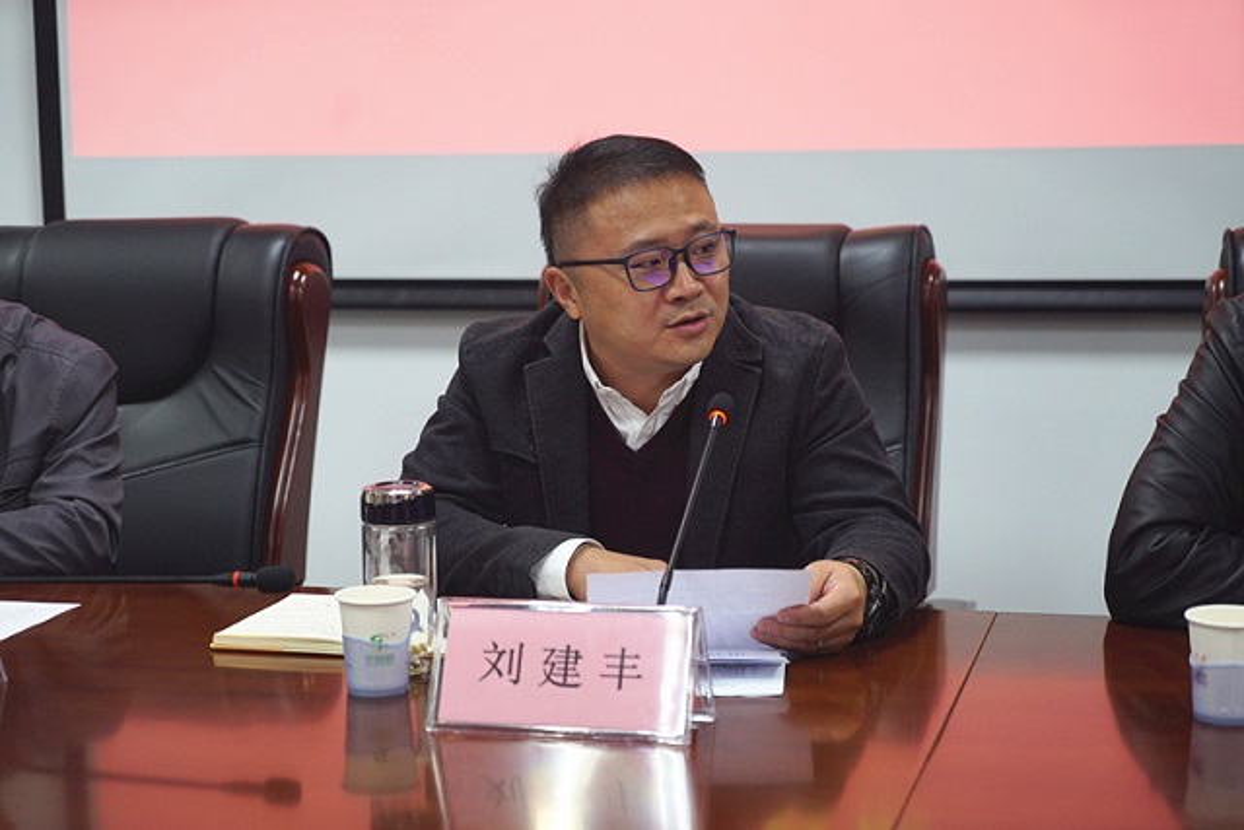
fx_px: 2419
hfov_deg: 28.8
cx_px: 622
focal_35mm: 70
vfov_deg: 19.5
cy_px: 415
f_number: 4
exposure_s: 1/160
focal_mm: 70
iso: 1250
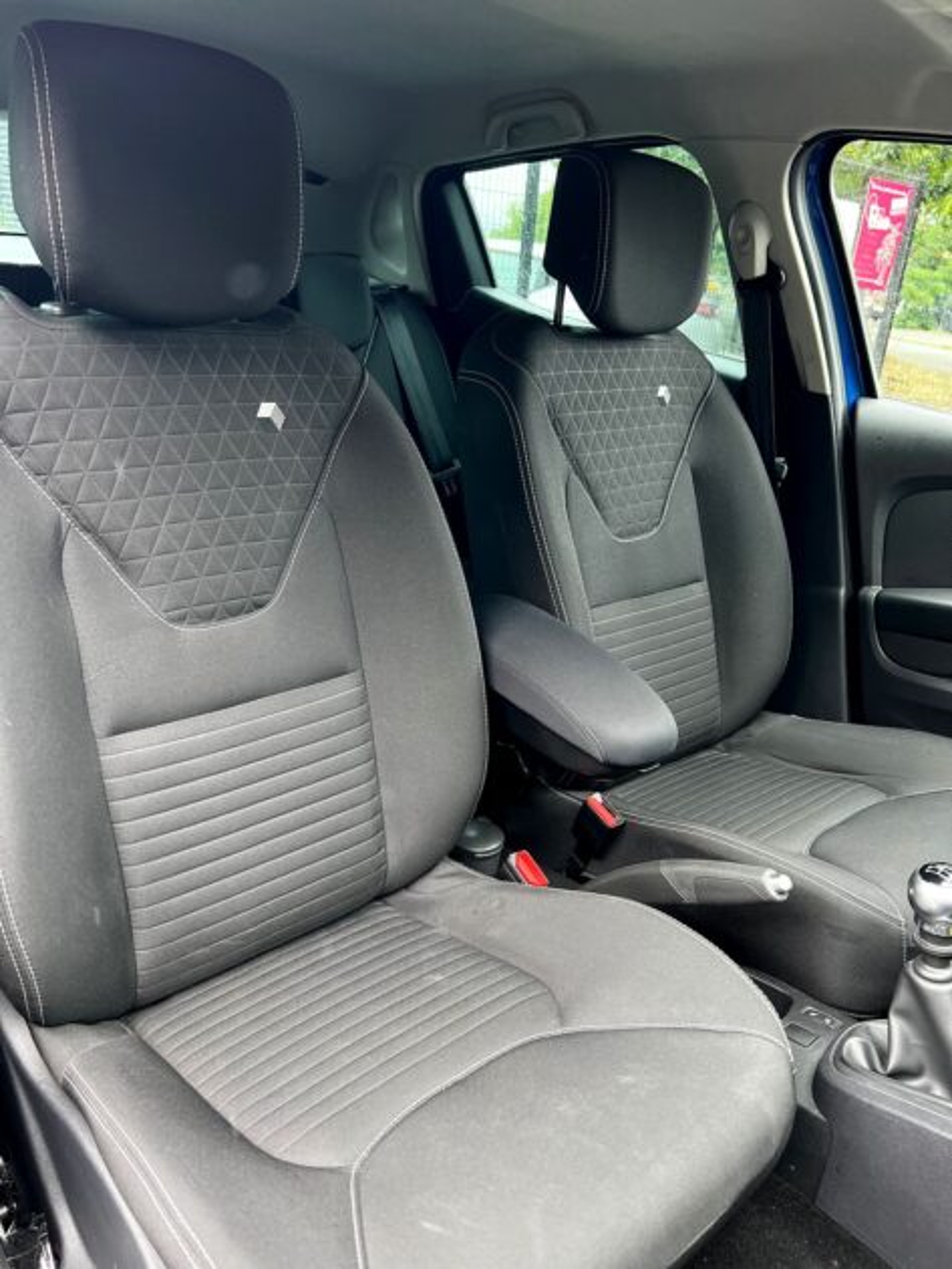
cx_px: 476
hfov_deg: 53.1
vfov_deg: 67.3
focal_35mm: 26
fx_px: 953
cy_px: 634
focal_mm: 5.7
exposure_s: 1/121
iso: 80
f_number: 1.5
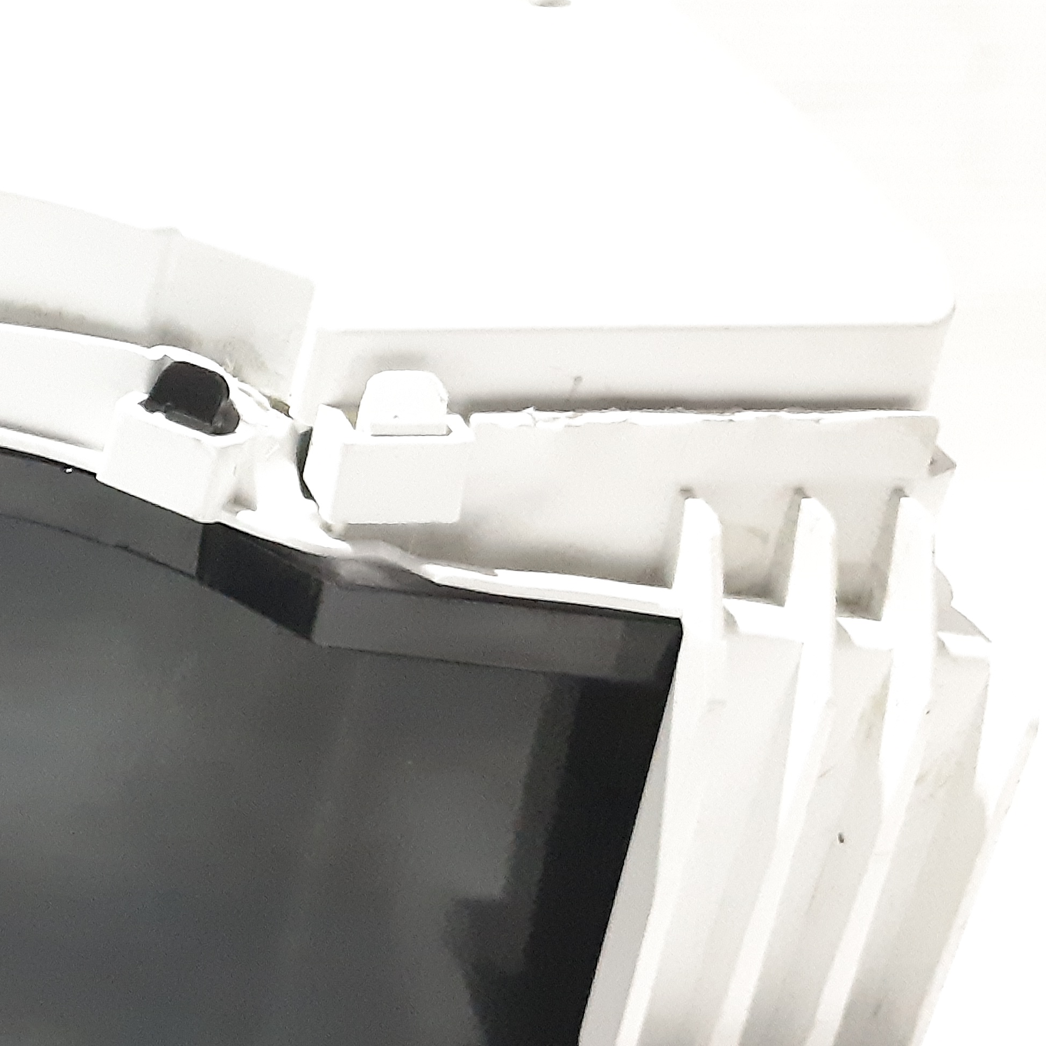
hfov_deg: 15.8
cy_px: 587
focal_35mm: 91
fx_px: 3111
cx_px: -922
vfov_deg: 19.1
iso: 320
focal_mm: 4.6
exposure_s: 1/50
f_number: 2
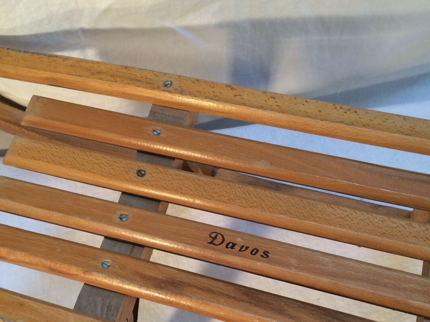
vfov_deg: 32.5
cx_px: 209
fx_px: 547
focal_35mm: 44
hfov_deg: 42.9
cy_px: 225
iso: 50
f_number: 2.2
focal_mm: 4.15
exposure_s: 1/33
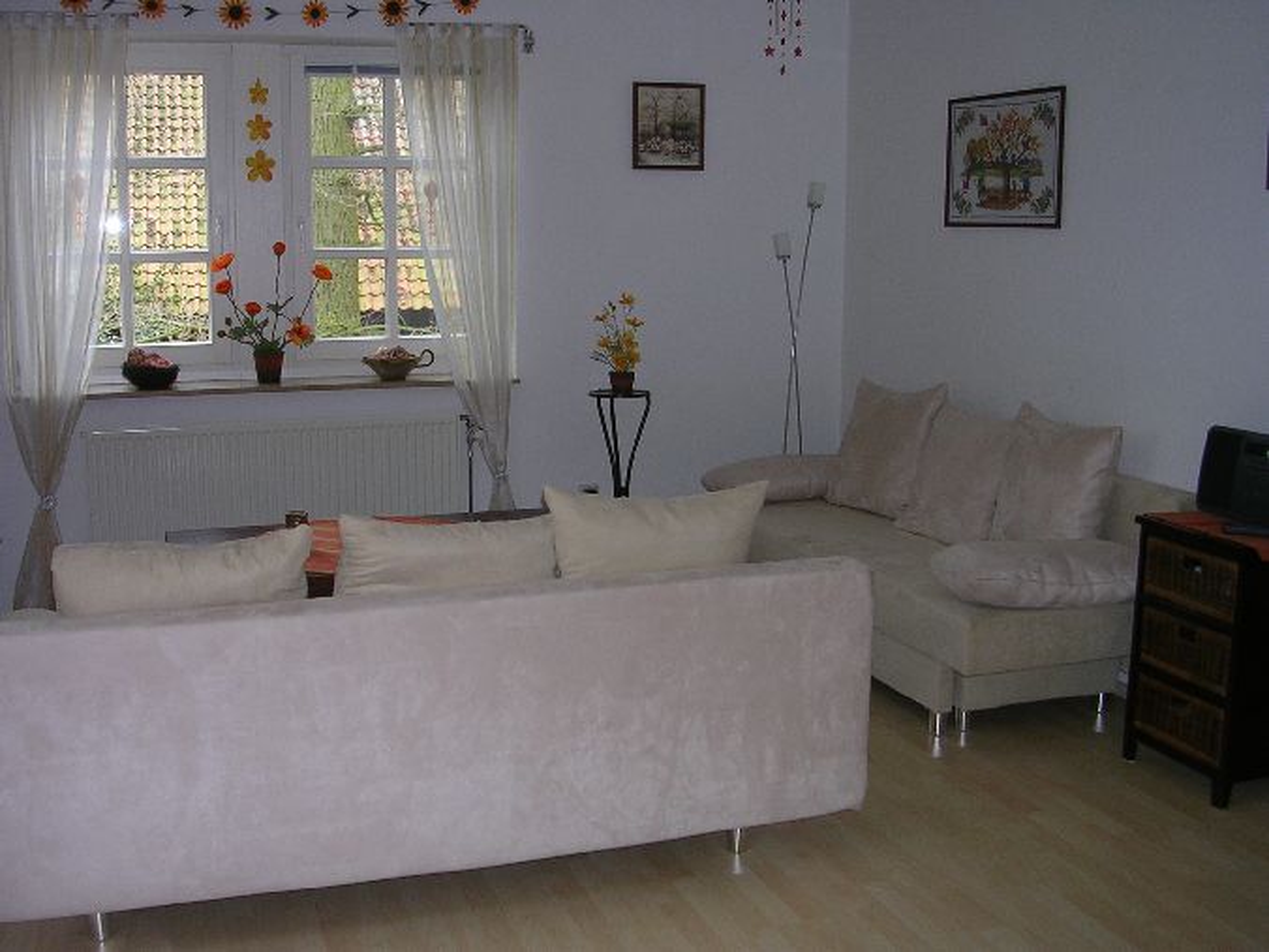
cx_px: 634
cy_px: 476
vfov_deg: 37.7
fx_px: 1393
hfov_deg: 49.0
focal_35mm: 38
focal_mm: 5.8
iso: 50
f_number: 2.8
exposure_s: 1/60.1
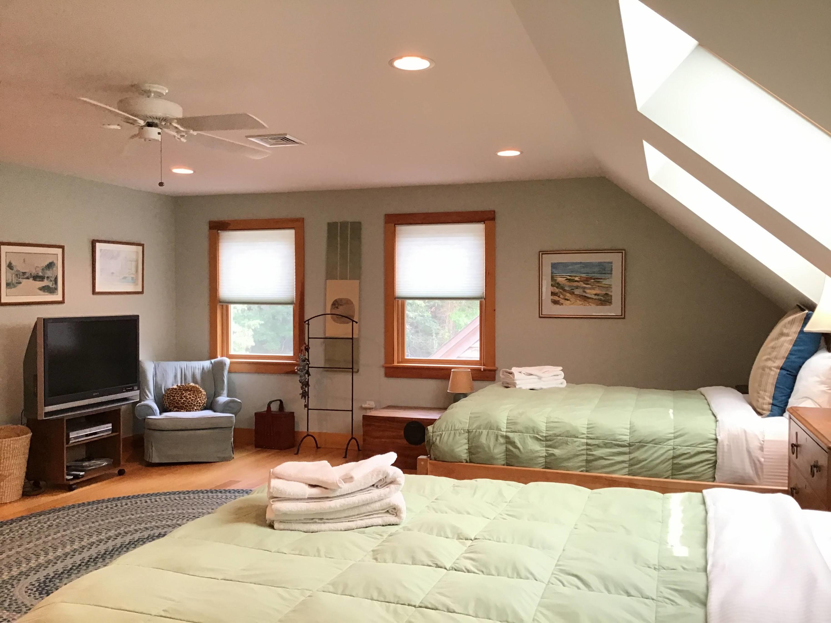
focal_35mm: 31
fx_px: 744
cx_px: 416
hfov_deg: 58.4
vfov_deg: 45.4
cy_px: 312
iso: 40
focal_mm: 3.3
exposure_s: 1/30
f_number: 2.4
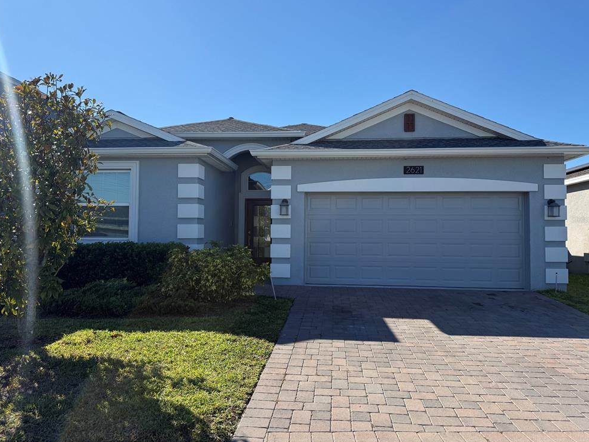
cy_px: 219
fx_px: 425
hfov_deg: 69.4
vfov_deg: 54.9
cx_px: 301
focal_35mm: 25
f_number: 1.78
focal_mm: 6.76
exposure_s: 1/4167
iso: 80
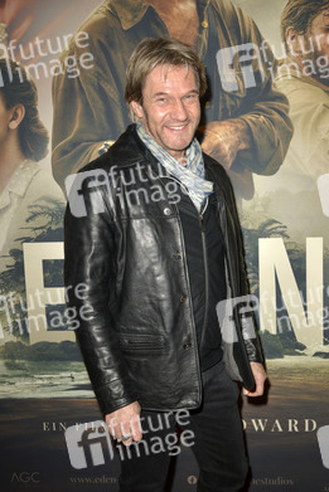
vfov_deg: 43.6
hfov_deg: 29.9
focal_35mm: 45
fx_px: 616
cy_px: 250
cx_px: 166
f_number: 5.6
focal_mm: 44
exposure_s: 1/250
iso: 250
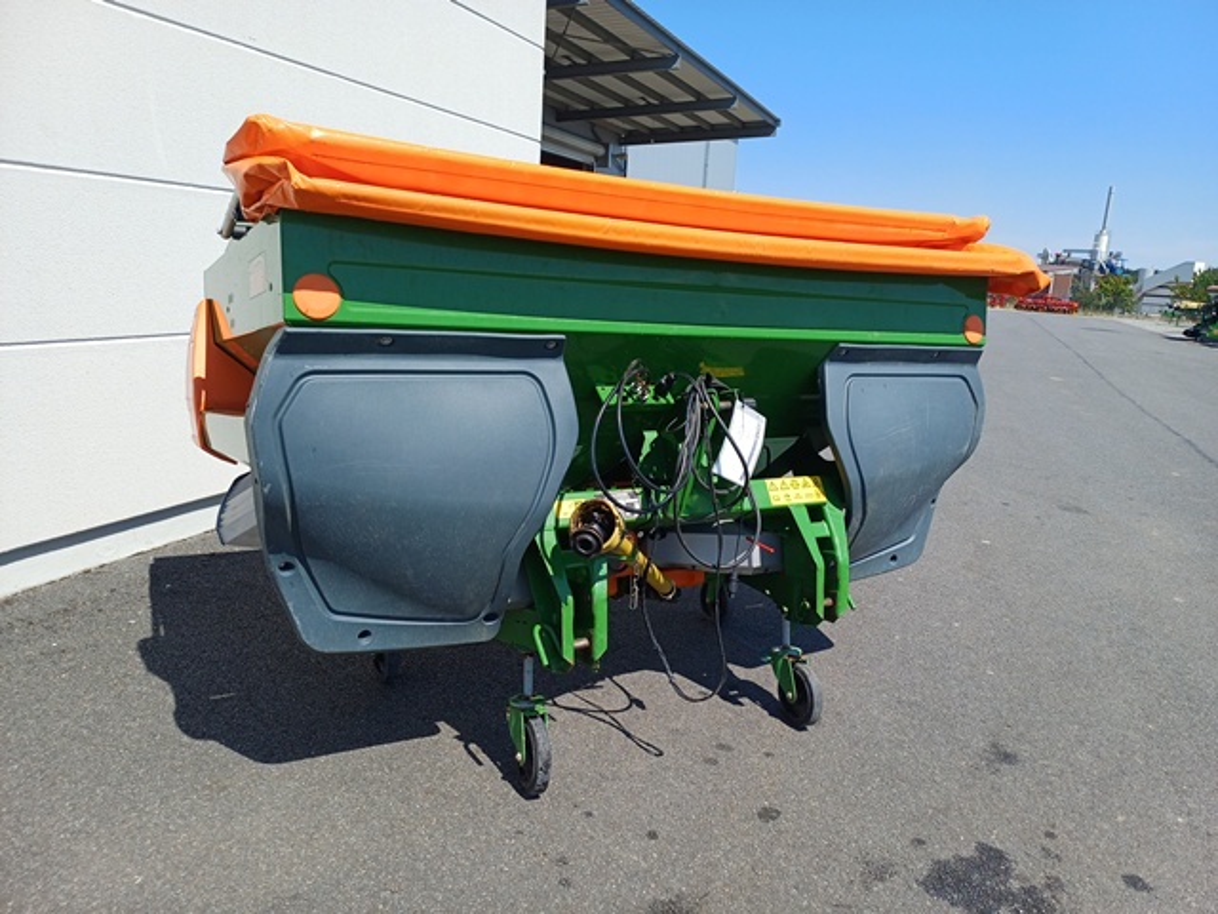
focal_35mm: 25
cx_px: 609
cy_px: 457
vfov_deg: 54.9
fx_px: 880
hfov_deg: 69.4
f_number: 1.8
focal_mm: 4.65
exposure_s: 1/1095
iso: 50
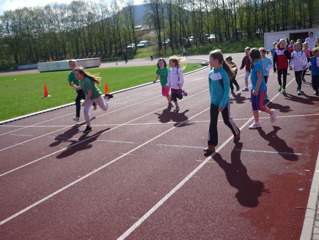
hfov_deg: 55.4
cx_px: 160
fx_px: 304
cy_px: 120
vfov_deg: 42.9
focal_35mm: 33
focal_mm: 5.5
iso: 100
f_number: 8
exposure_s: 1/160
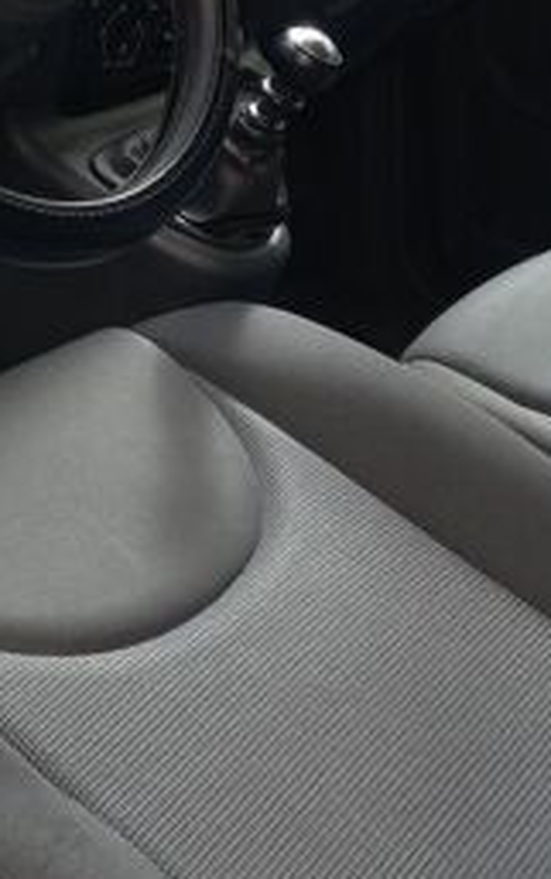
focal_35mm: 66
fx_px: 1583
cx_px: -116
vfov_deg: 28.8
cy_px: -34
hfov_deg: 18.7
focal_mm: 4.6
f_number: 2
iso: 32
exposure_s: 1/60
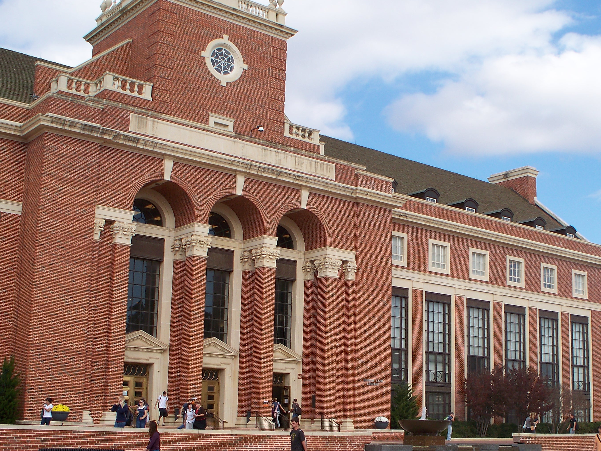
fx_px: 920
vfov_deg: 27.5
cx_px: 363
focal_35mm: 53
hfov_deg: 36.0
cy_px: 248
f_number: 5
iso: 64
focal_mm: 7.54
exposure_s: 1/320
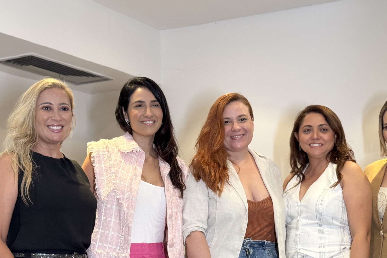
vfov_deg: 20.9
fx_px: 699
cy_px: 168
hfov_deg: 30.9
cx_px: 226
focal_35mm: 65
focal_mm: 6.76
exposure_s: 1/40
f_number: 1.78
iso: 200
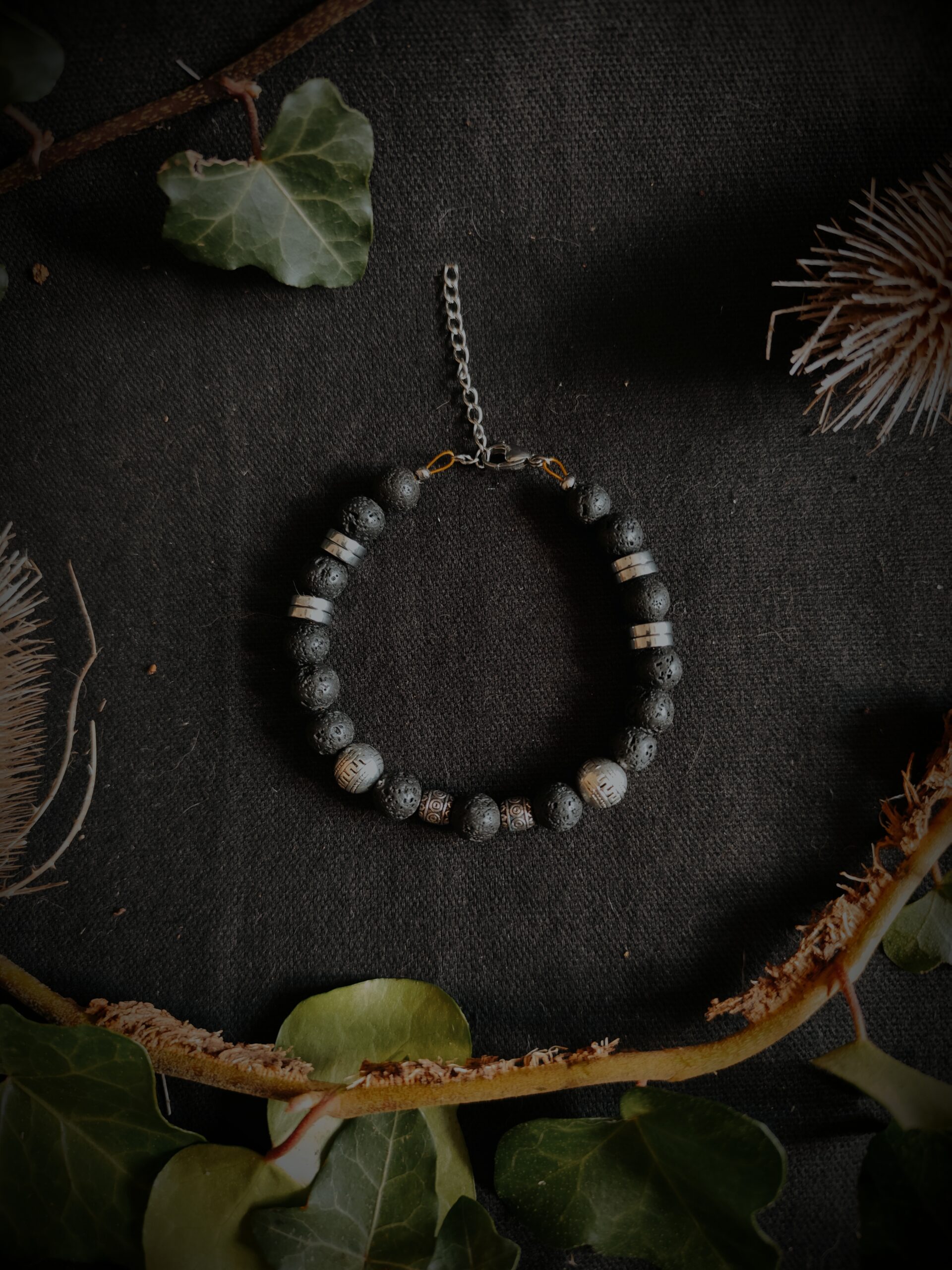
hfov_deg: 58.9
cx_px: 476
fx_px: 843
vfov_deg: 73.9
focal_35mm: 23
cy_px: 635
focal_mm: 6.19
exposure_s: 1/33.3
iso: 640
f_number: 1.65
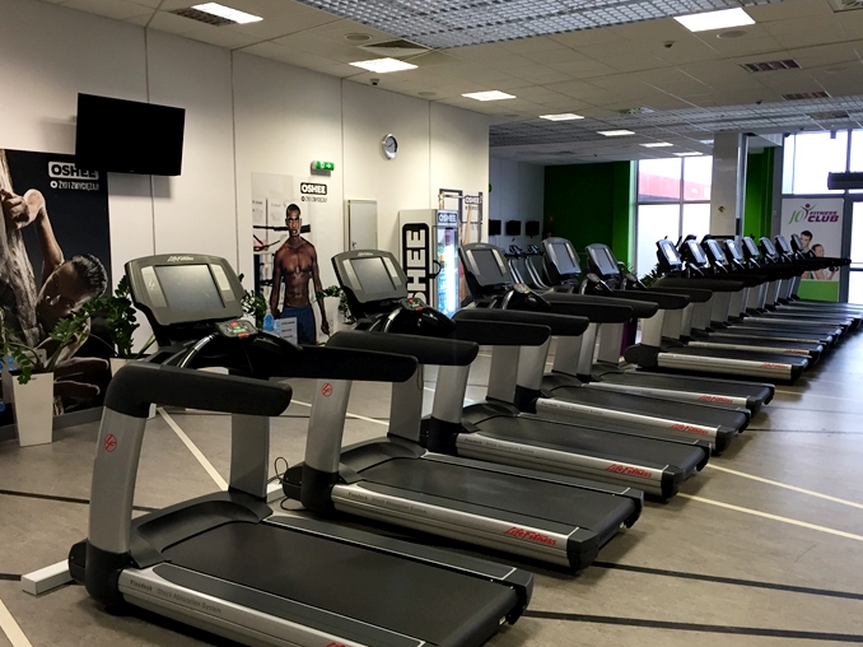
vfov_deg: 44.1
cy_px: 319
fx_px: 797
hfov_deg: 56.8
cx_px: 453
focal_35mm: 32
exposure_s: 1/33
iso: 80
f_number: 2.2
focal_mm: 4.15
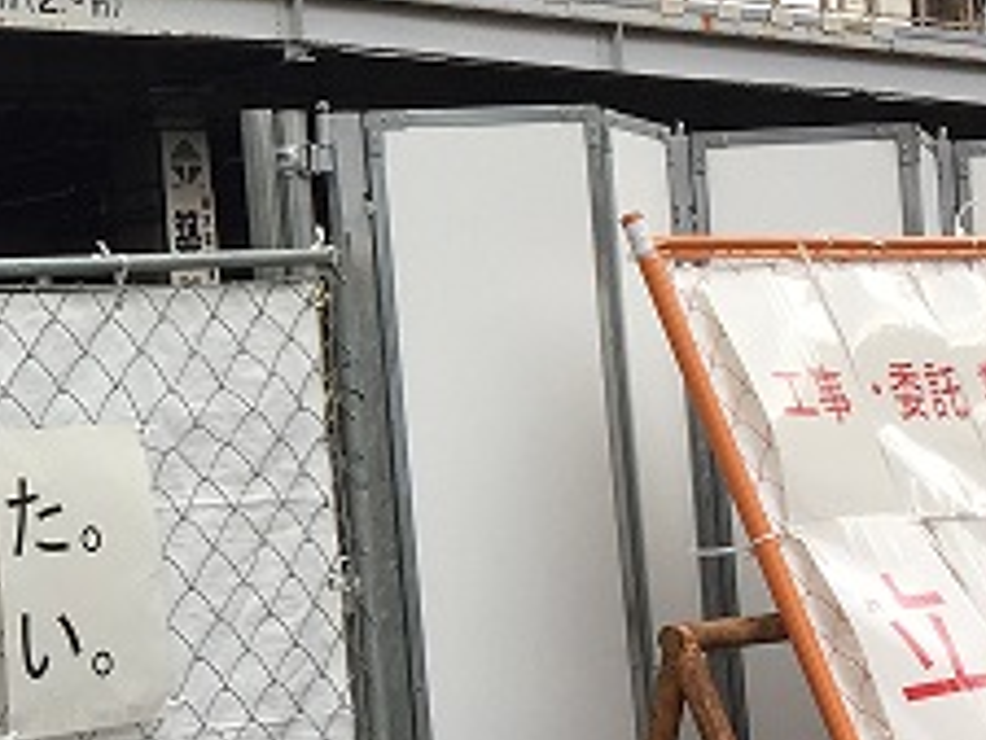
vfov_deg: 14.1
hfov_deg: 17.7
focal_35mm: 105
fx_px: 2992
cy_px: 433
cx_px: -219
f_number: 2.2
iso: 32
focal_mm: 4.15
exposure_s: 1/449
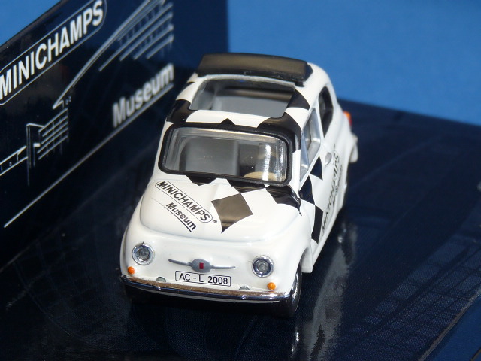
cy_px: 180
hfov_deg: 9.0
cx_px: 240
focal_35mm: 221
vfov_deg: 6.7
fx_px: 3071
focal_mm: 22.3
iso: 100
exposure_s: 1/40
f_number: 3.6
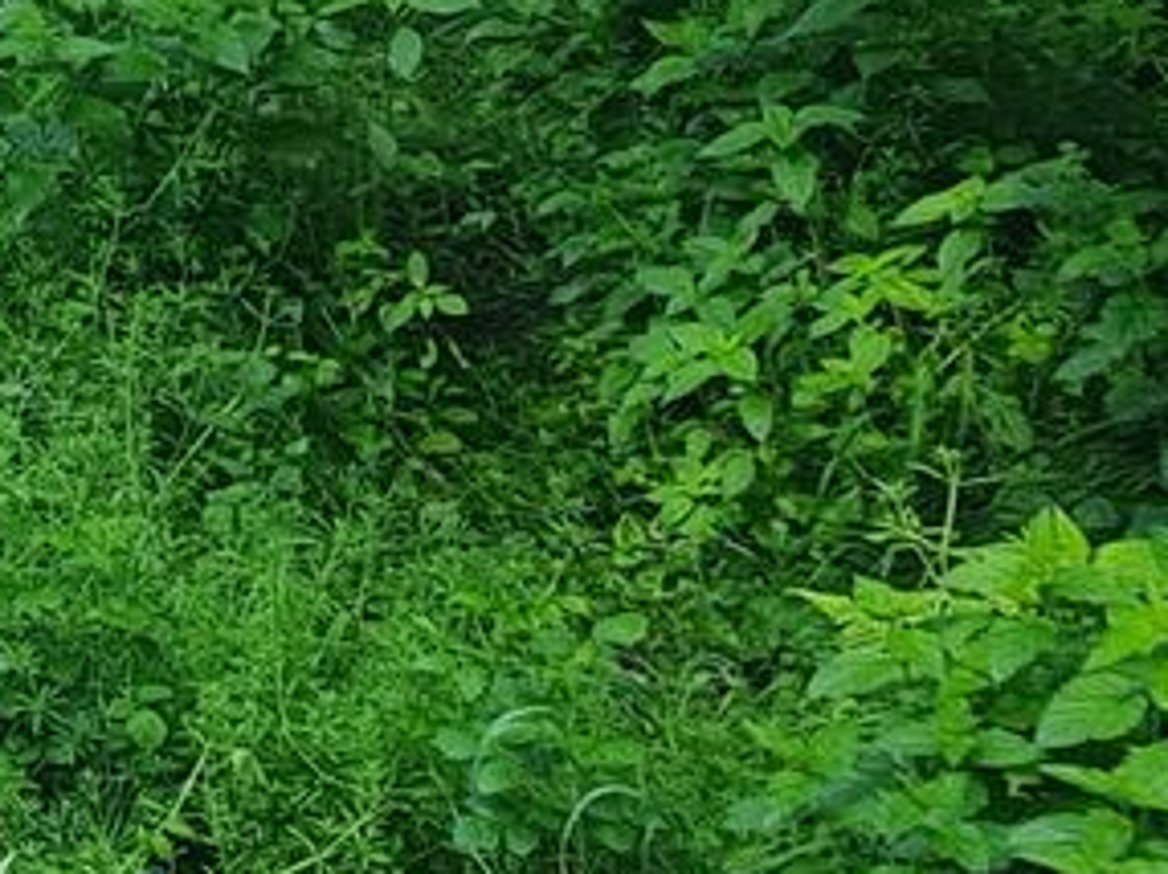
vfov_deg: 7.6
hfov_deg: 8.5
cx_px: -2638
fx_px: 6136
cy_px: -1144
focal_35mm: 182
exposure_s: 1/215
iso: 50
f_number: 1.8
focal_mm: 5.4
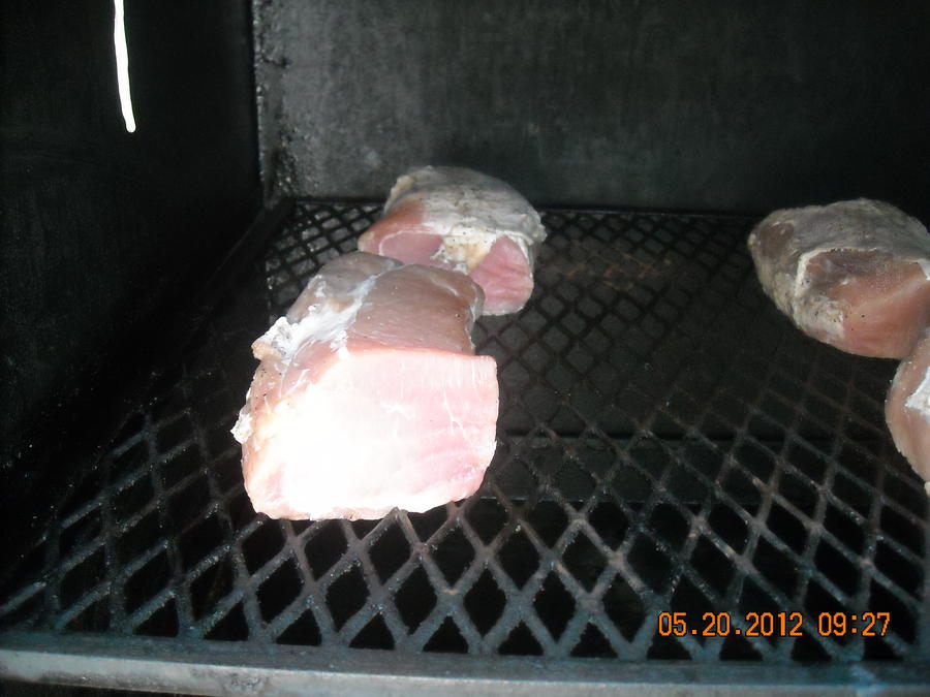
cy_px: 348
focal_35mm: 35
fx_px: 940
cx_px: 465
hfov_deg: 52.6
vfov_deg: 40.7
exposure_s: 1/250
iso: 616
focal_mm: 5.7
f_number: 2.8
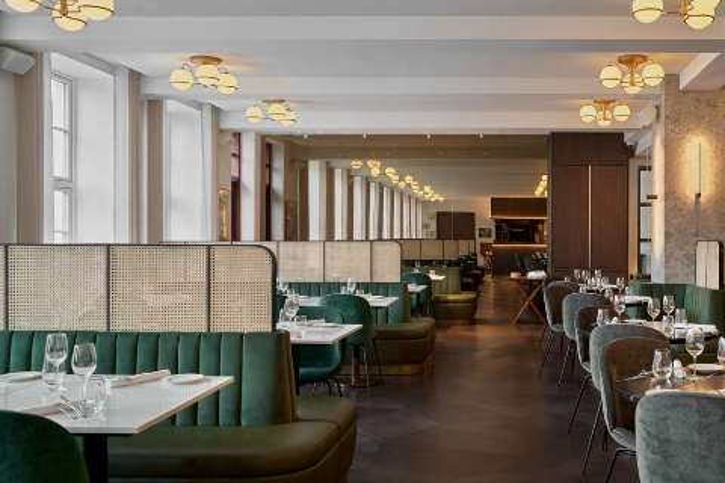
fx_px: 705
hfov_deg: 54.4
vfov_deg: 37.9
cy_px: 242
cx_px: 362
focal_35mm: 35
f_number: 2.8
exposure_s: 5
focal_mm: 35
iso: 100
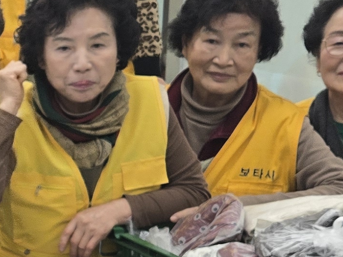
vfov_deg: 11.4
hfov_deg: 13.2
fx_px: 1278
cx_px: -349
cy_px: 241
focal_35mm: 129
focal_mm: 5.4
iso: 64
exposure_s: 1/120
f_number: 1.8
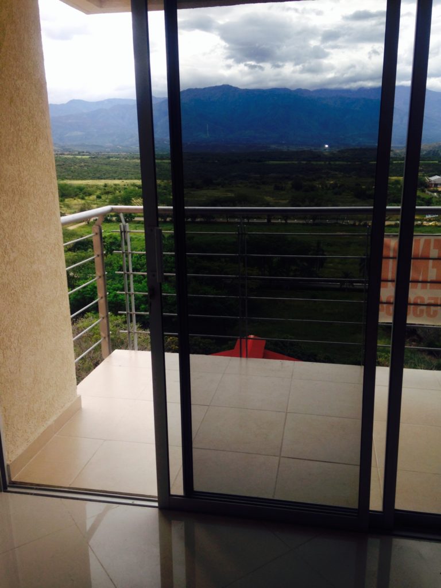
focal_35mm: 33
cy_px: 294
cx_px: 220
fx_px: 561
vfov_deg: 55.4
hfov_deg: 42.9
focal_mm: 4.12
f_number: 2.4
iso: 50
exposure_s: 1/668
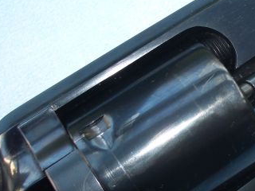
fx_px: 516
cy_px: 91
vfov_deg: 21.0
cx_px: 219
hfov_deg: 27.0
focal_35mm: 70
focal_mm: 5.8
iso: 80
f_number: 4.3
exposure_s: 1/13
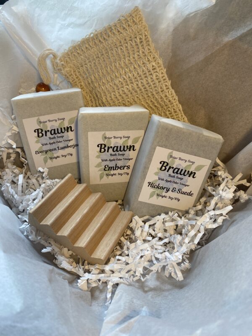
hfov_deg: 53.1
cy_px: 168
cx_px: 126
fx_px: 252
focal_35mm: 26
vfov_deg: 67.3
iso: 100
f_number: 1.8
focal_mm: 4.25
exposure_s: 1/121
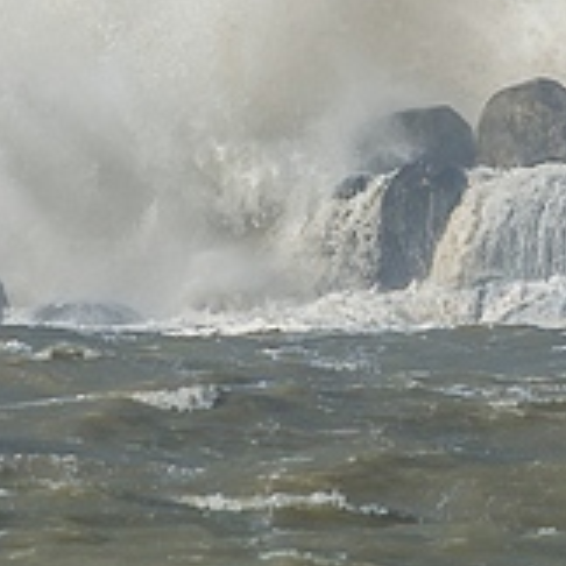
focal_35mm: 2518
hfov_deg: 0.7
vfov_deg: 0.7
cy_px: 54
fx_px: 46580
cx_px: 363
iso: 400
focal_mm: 500
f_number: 8
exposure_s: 1/1250
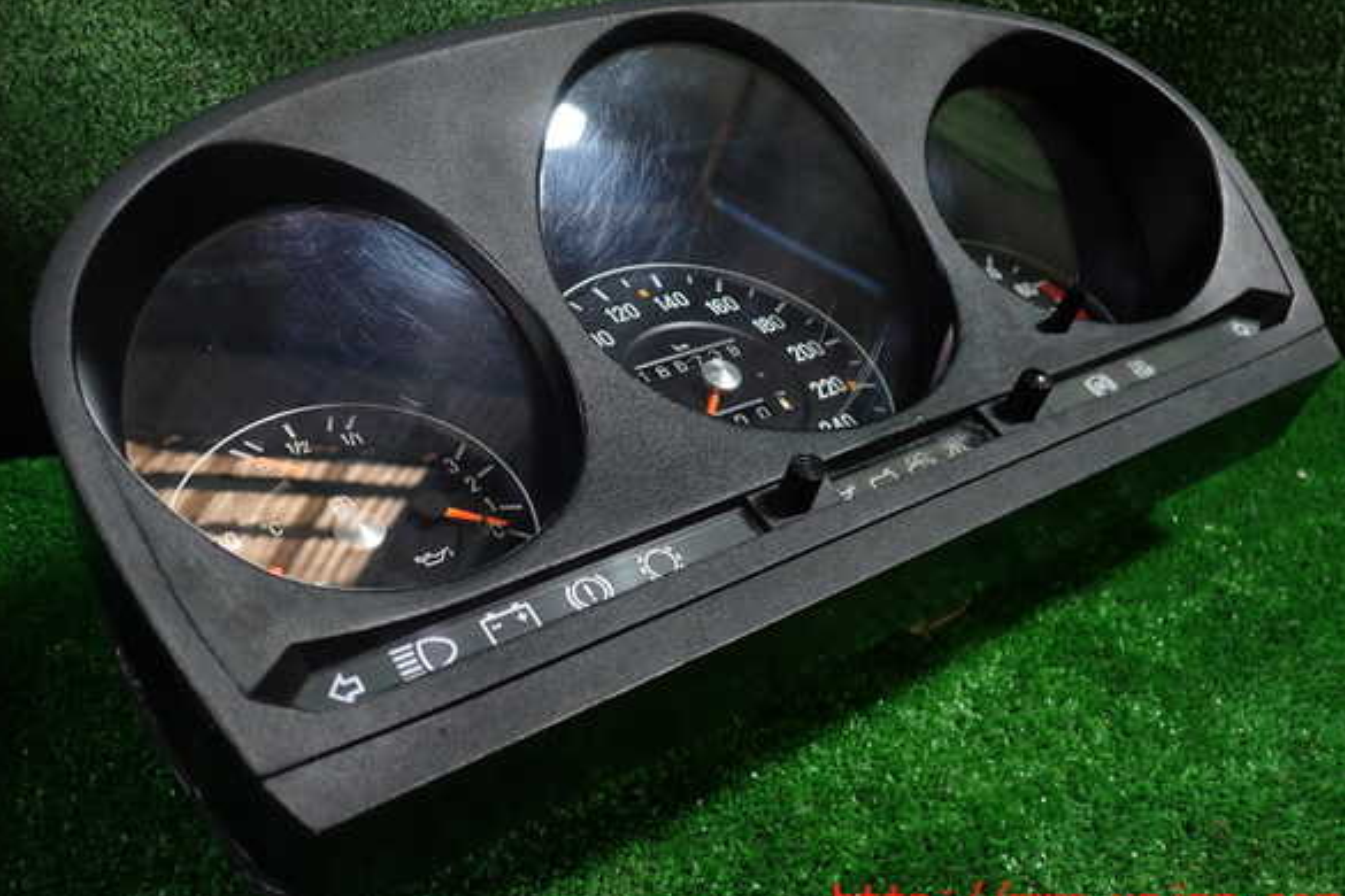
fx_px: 1195
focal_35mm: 32
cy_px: 418
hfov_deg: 58.7
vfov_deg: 41.1
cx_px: 662
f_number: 2.3
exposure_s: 1/40
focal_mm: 5.4
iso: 200
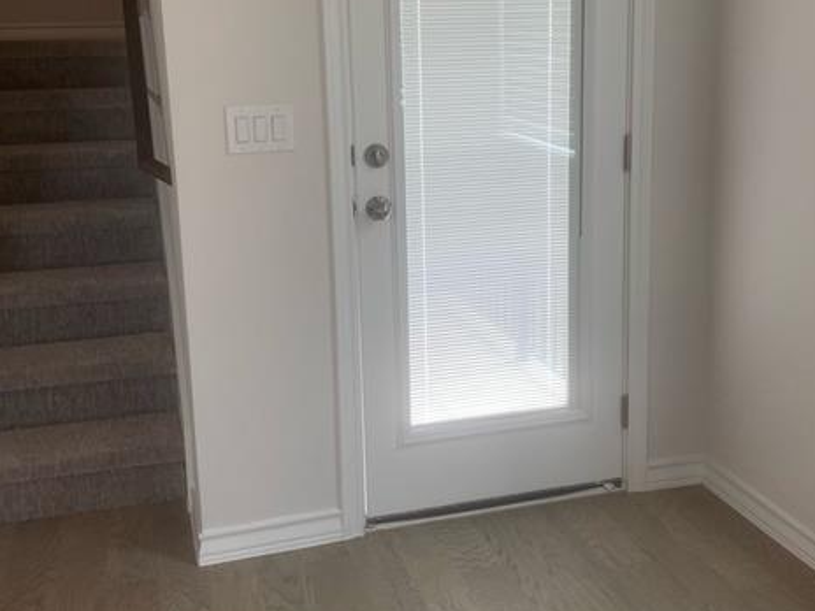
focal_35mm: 43
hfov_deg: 43.8
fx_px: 1012
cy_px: 239
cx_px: 434
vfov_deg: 33.5
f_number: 1.8
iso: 80
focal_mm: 4.25
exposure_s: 1/120
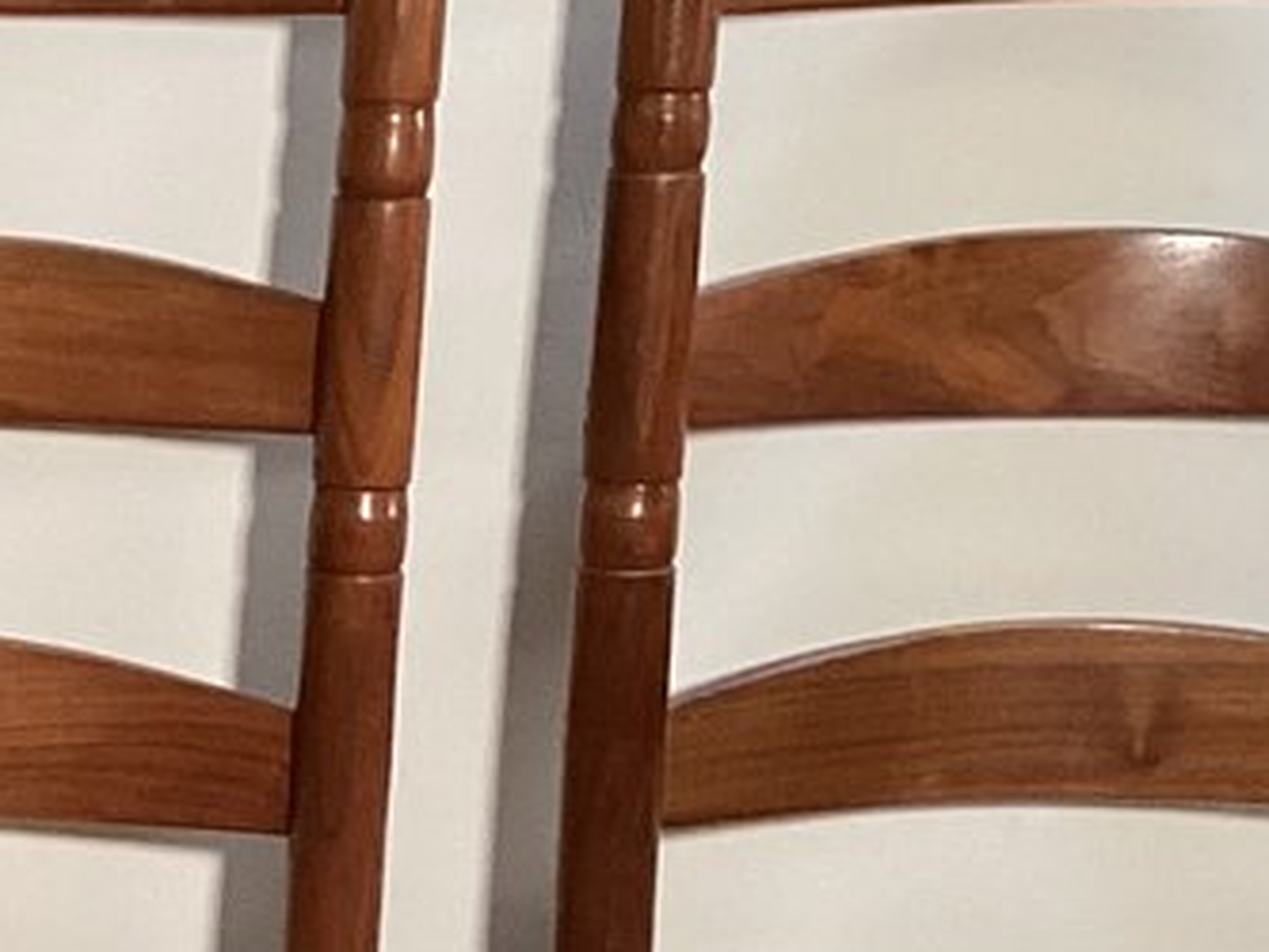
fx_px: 5171
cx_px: -749
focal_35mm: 141
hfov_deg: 13.1
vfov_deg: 10.4
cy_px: 1140
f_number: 2.4
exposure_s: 1/60
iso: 200
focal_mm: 3.3
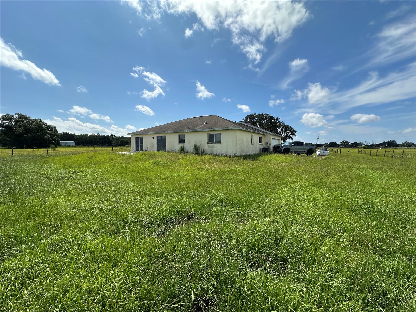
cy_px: 156
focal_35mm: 14
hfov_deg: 102.1
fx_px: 168
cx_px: 208
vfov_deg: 85.7
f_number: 2.2
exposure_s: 1/2506
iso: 50
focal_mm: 2.22
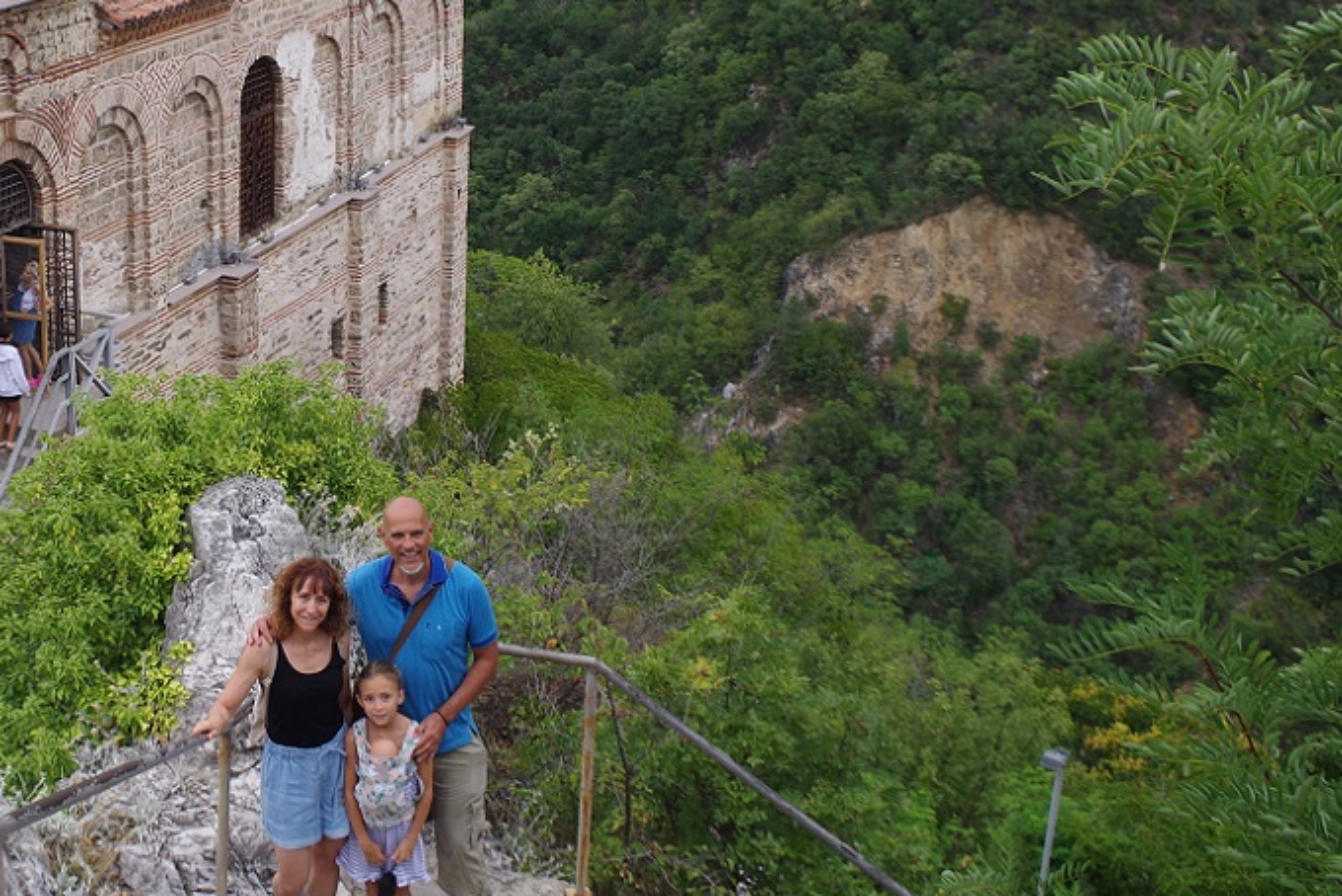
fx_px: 1827
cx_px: 209
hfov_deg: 38.3
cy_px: 178
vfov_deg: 27.0
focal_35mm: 49
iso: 100
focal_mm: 18
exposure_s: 1/80
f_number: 7.1
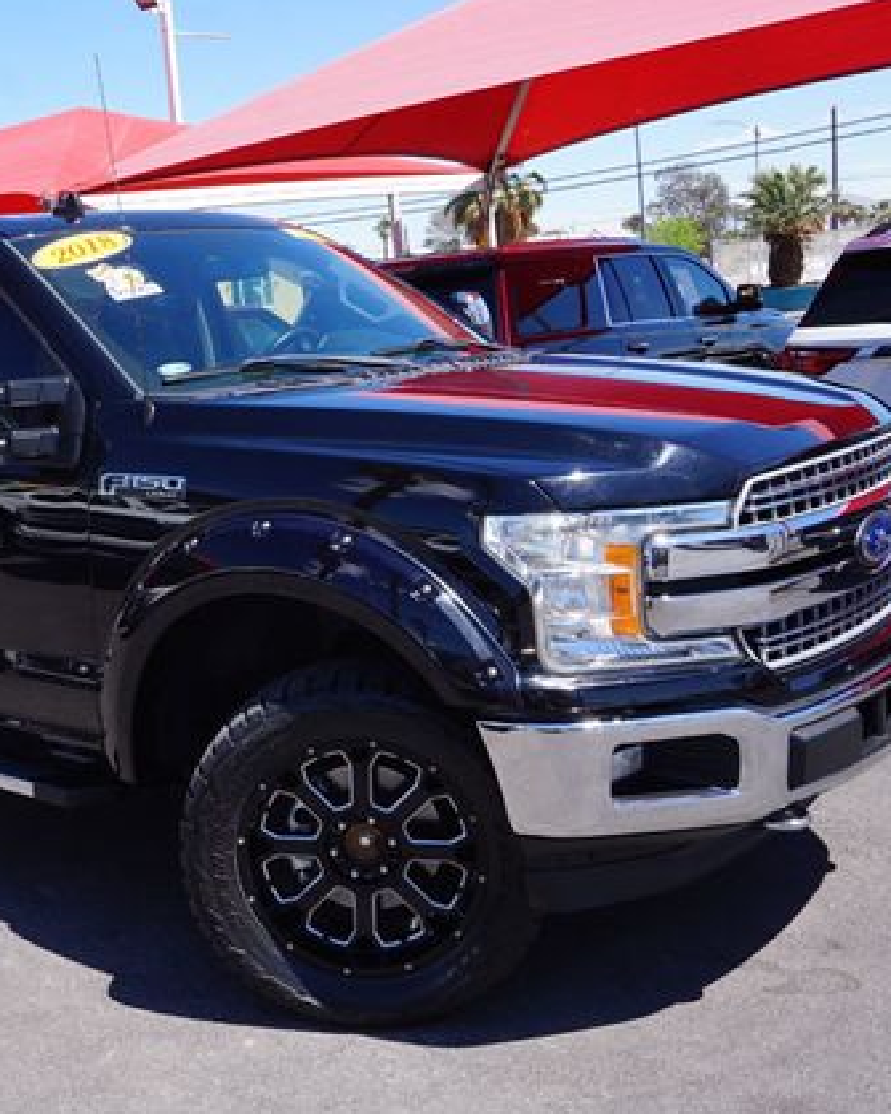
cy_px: 556
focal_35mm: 43
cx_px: 189
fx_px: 1418
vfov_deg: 42.9
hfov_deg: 33.9
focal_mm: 20
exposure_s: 1/80
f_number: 11
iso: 100
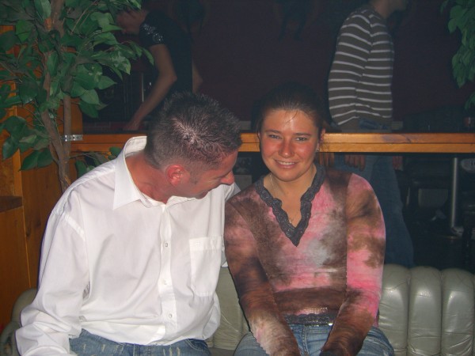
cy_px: 178
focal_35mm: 38
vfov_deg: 37.7
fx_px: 521
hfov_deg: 49.0
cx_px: 238
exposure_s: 1/60
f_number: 2.8
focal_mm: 7.9
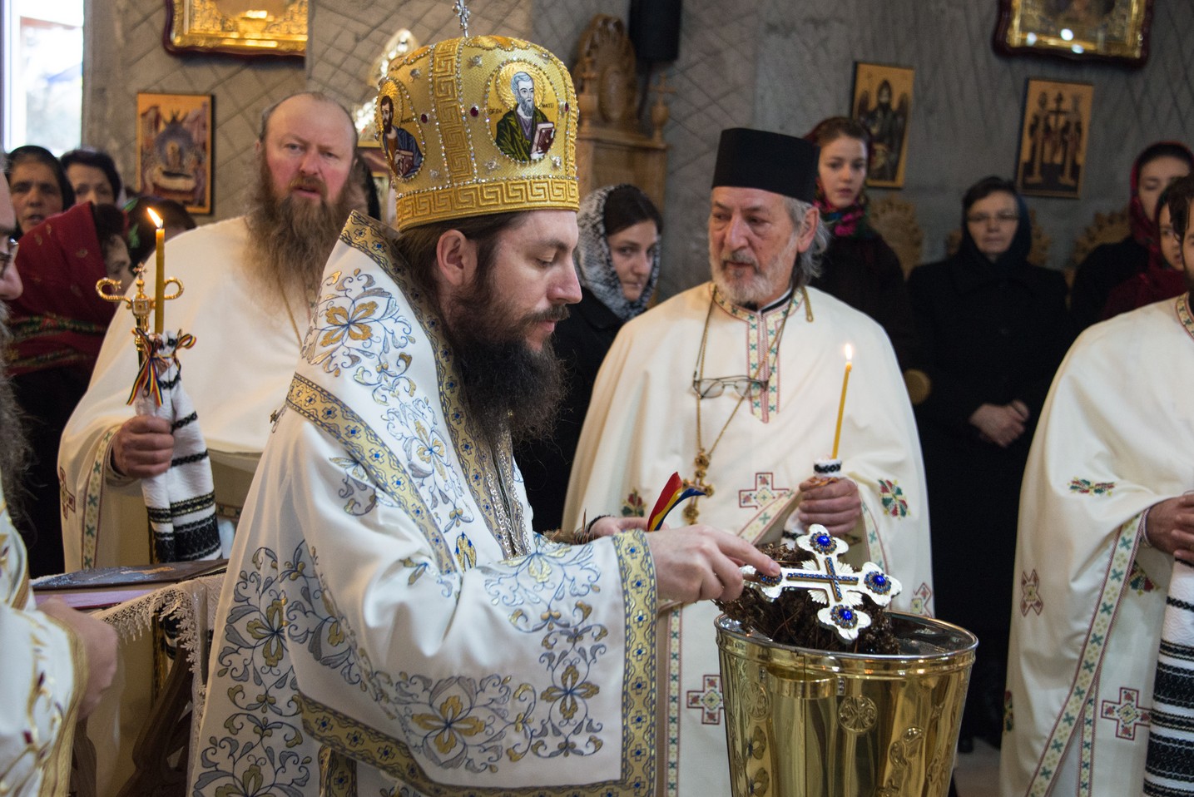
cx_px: 597
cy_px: 398
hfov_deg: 32.4
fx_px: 2057
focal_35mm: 62
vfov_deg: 21.9
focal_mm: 62
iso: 2000
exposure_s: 1/80
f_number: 4.8
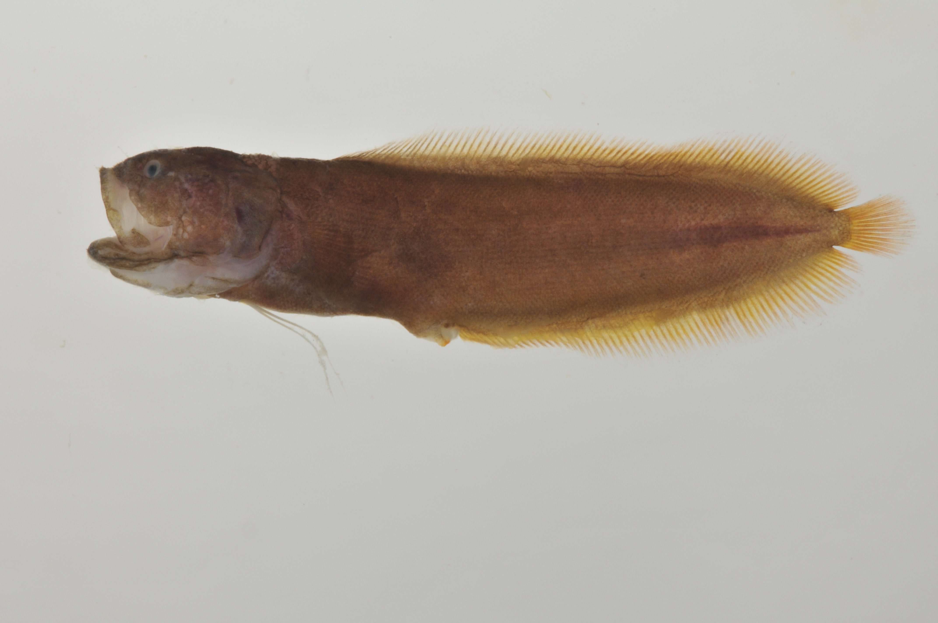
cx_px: 469
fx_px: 4099
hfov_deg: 13.1
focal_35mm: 158
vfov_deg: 8.7
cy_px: 312
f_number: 36
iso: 200
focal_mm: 105
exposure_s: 1/60
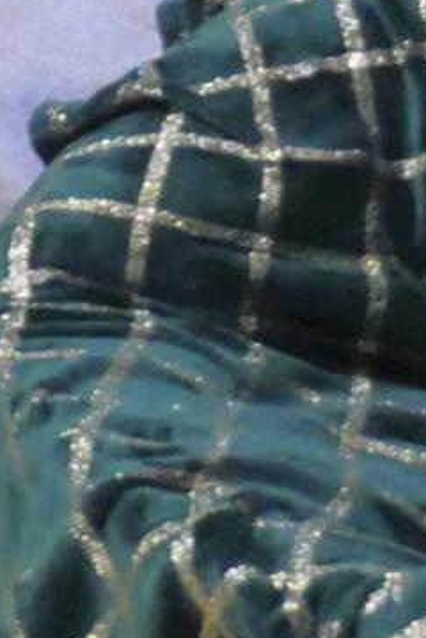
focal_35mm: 208
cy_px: -183
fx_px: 3692
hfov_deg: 5.4
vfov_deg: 9.7
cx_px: -1544
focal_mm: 12
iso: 2000
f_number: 2.8
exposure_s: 1/60
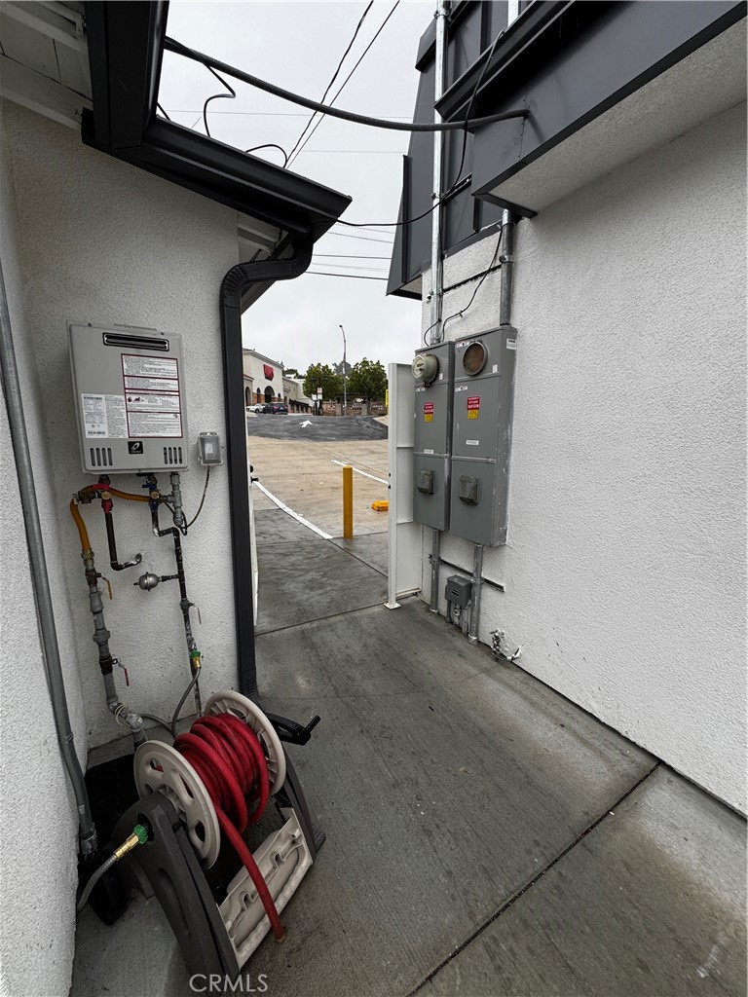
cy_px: 498
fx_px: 403
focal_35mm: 14
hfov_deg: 85.7
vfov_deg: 102.1
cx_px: 374
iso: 40
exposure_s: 1/238
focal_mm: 2.22
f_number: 2.2
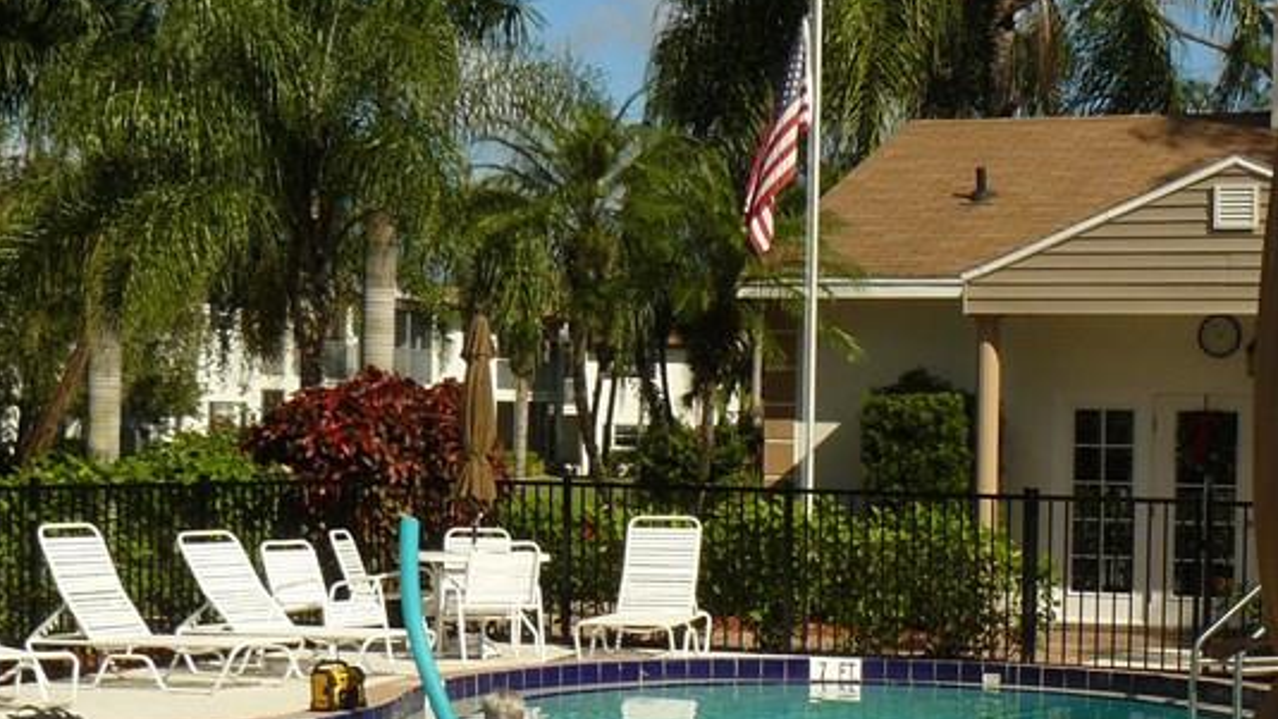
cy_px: 616
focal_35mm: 75
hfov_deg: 28.1
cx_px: 784
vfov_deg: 15.9
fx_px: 2542
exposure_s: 1/500
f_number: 6.3
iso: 100
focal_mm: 6
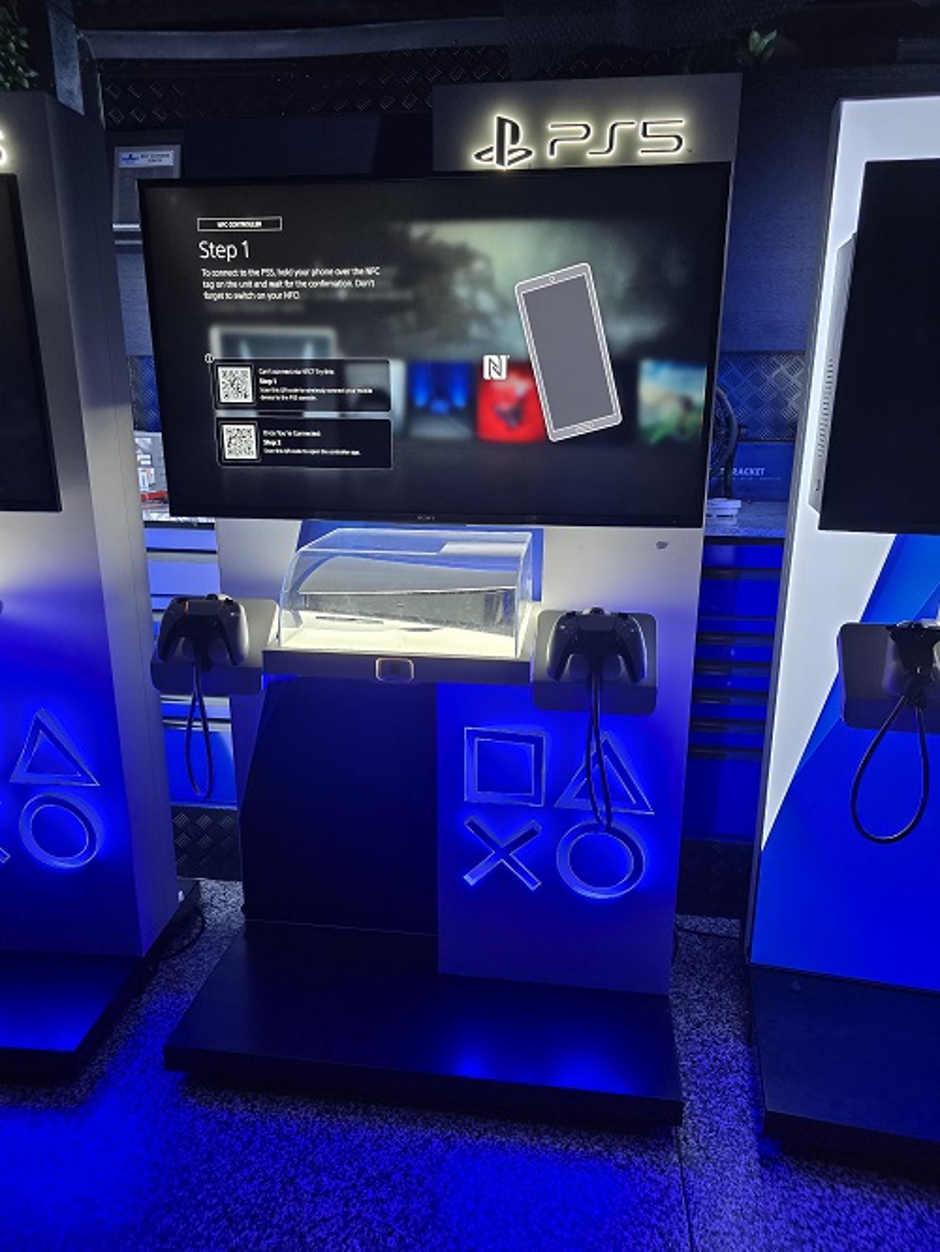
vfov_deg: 73.9
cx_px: 470
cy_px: 626
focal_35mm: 23
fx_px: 832
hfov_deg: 58.9
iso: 320
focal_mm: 6.3
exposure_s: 1/120
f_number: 1.7
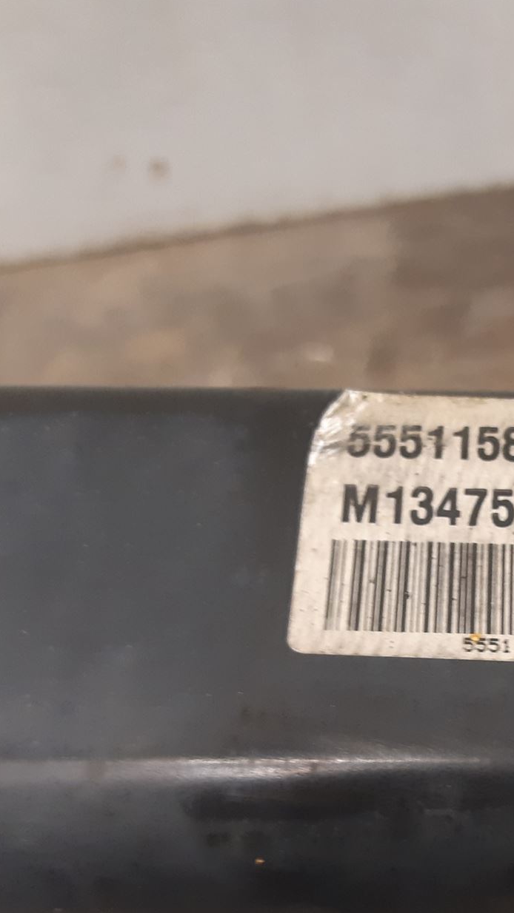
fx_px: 1139
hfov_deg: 24.6
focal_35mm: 47
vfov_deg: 43.4
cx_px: 469
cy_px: 565
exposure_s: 1/33
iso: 250
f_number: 1.7
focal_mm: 3.93
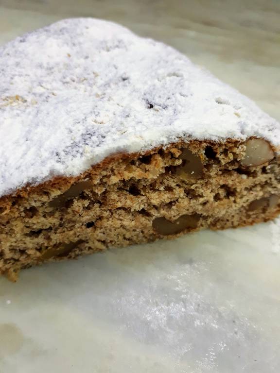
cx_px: 140
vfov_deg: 65.3
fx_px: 291
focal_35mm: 27
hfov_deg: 51.4
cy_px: 186
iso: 200
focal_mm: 3.6
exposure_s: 1/25
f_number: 1.9
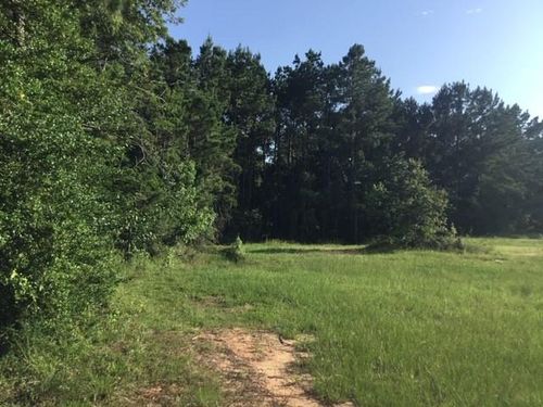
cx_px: 272
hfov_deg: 58.4
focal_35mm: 31
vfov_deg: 45.4
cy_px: 204
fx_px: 486
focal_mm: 3.3
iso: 25
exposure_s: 1/886
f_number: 2.4
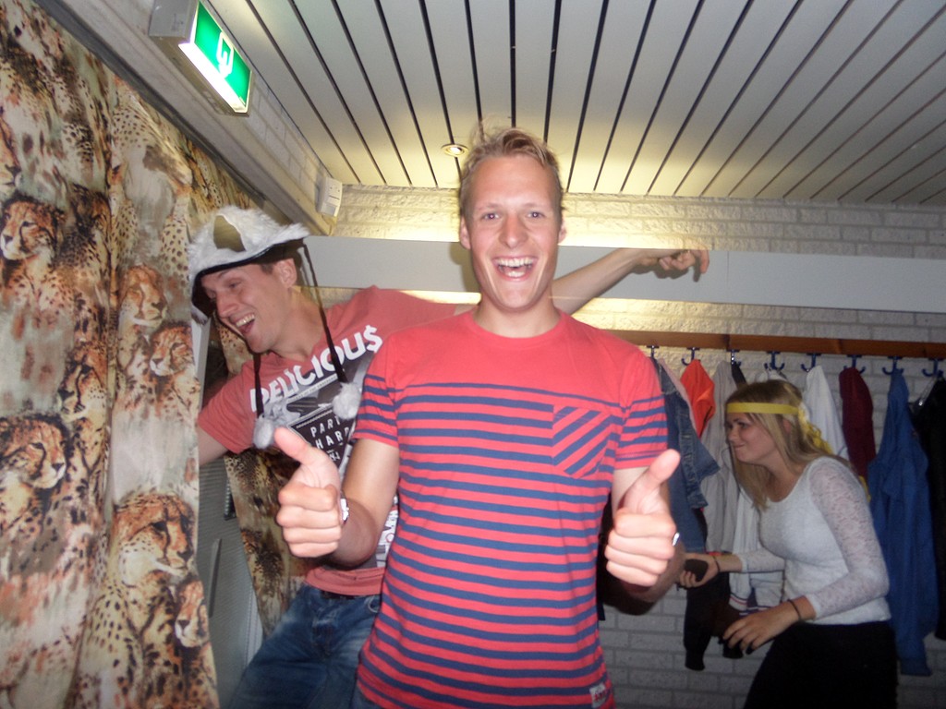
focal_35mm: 24
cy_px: 354
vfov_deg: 56.8
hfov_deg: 71.6
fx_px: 656
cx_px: 473
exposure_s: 1/20
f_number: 3.2
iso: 120
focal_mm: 4
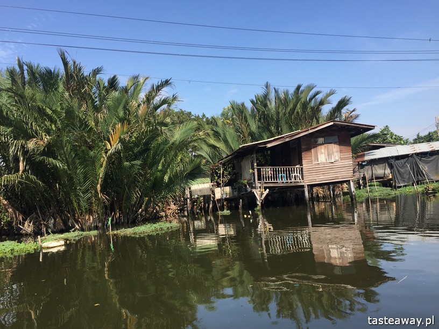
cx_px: 220
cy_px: 164
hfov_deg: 61.7
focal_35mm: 29
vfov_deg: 48.2
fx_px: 368
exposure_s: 1/1364
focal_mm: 4.15
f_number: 2.2
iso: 32
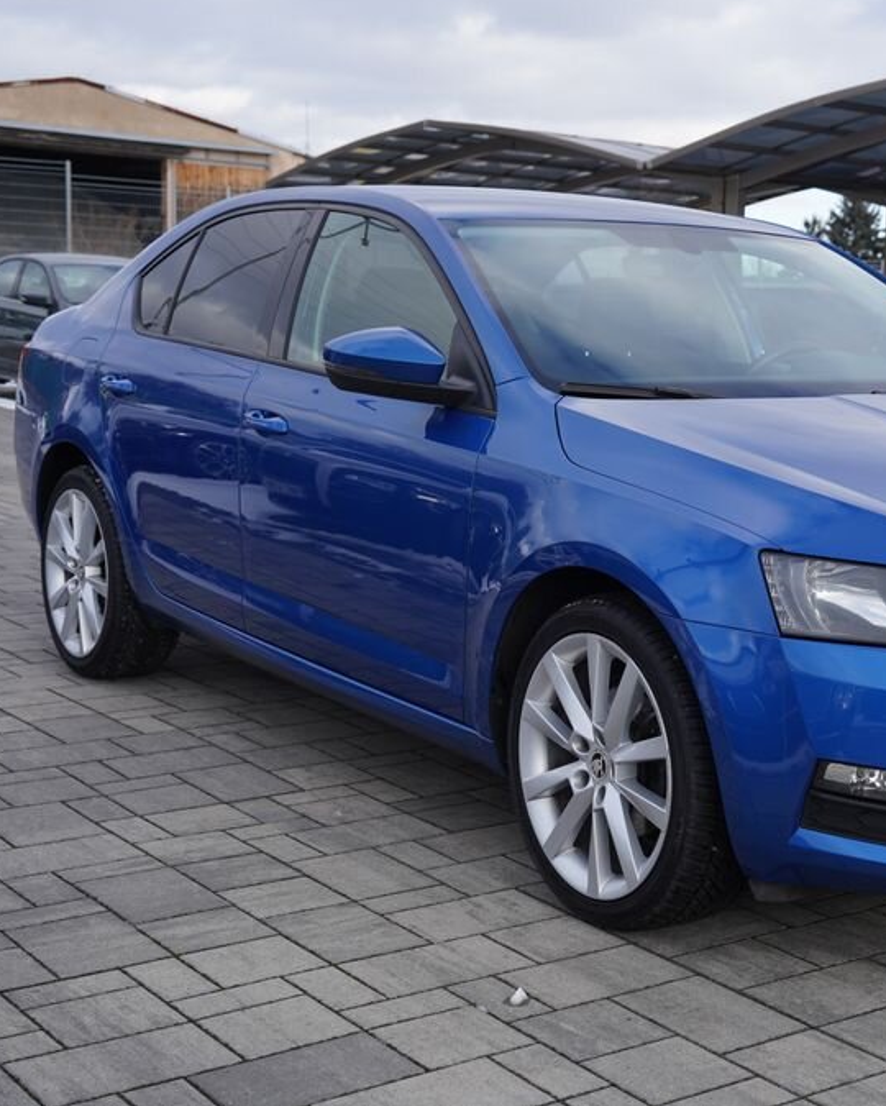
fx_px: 1867
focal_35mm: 57
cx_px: 725
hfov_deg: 26.2
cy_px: 549
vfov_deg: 33.0
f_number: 5.6
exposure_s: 1/160
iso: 100
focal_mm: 40
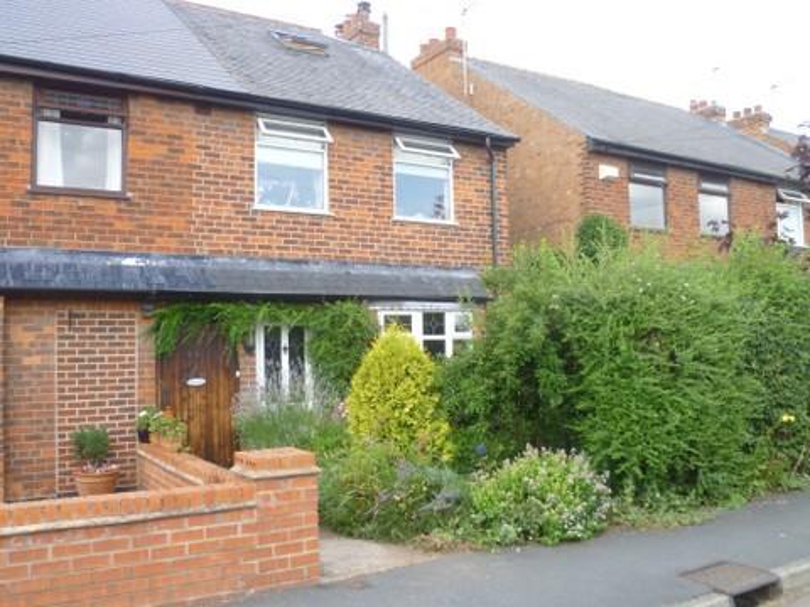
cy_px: 304
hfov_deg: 56.8
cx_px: 405
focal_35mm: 32
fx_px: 749
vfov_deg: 44.2
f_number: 3
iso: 100
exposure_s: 1/250
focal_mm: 5.7
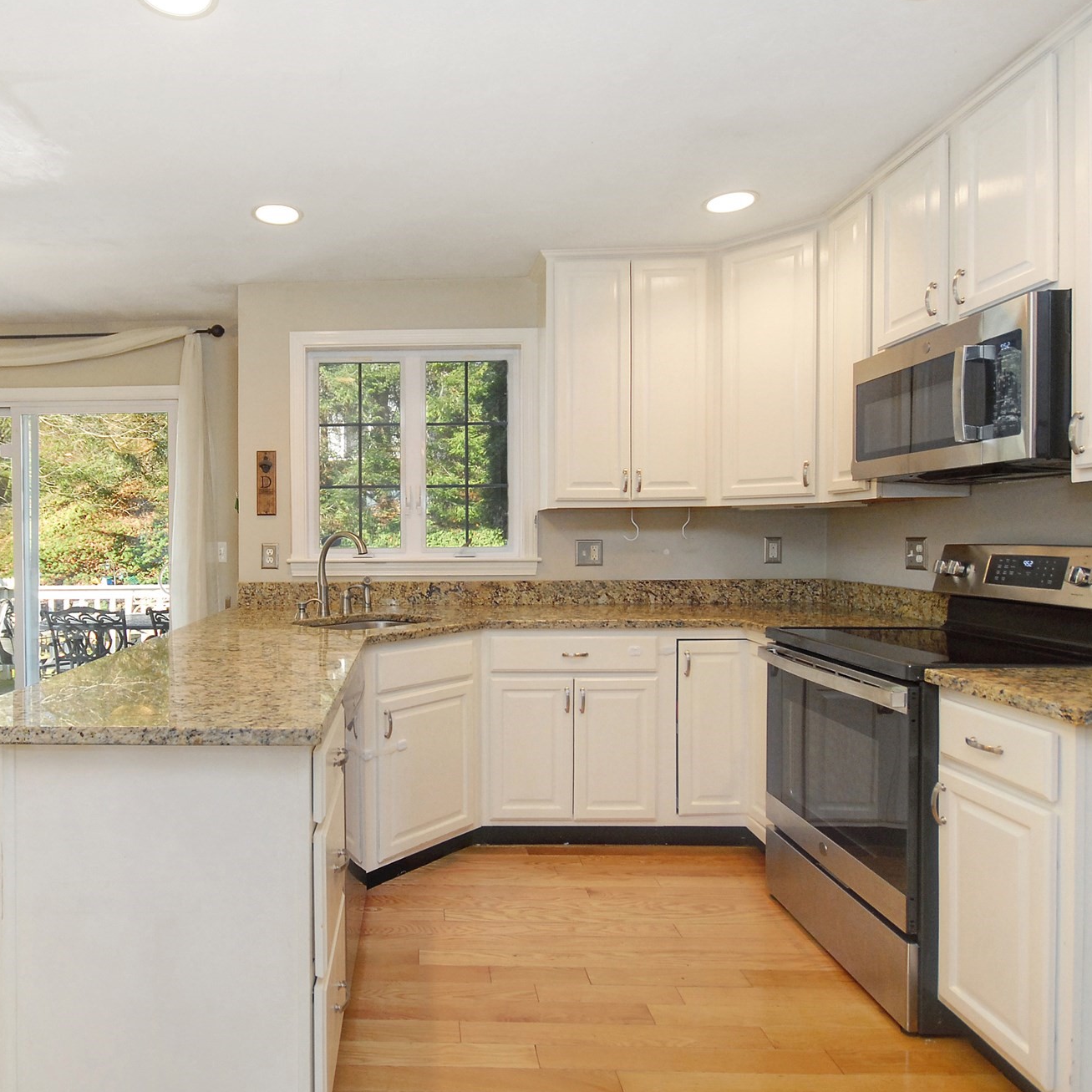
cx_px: 406
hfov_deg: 73.5
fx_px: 714
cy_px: 570
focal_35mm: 20
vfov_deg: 74.8
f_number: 5
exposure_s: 1/60
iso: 500
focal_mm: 10
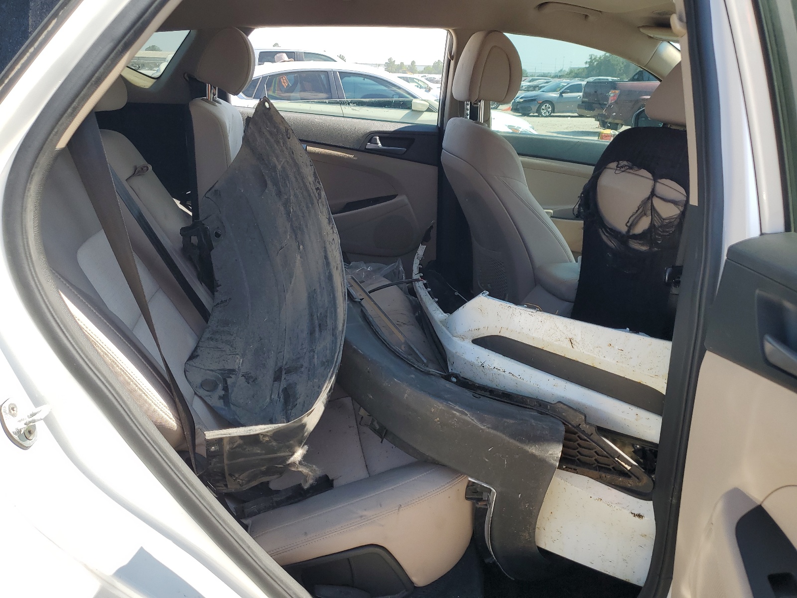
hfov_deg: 67.3
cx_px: 398
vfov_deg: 53.1
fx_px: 599
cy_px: 299
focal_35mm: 26
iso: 50
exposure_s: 1/909
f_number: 1.5
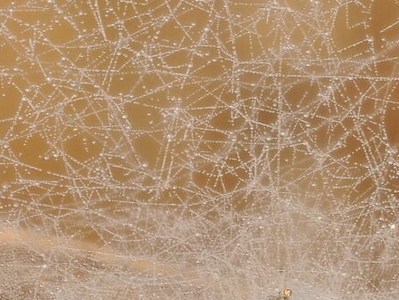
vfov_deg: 0.5
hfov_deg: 0.6
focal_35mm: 3135
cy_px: 209
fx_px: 36145
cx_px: 214
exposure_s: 1/500
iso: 200
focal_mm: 400
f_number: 5.6
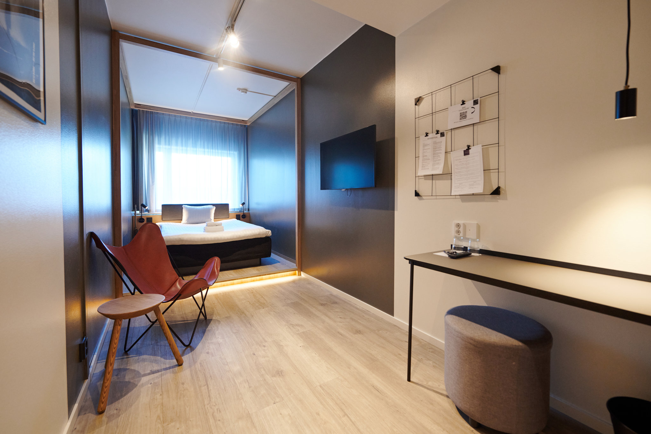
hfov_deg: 100.4
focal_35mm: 15
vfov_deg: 77.3
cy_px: 217
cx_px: 326
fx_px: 271
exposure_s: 1/40
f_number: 5
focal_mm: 15
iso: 1000
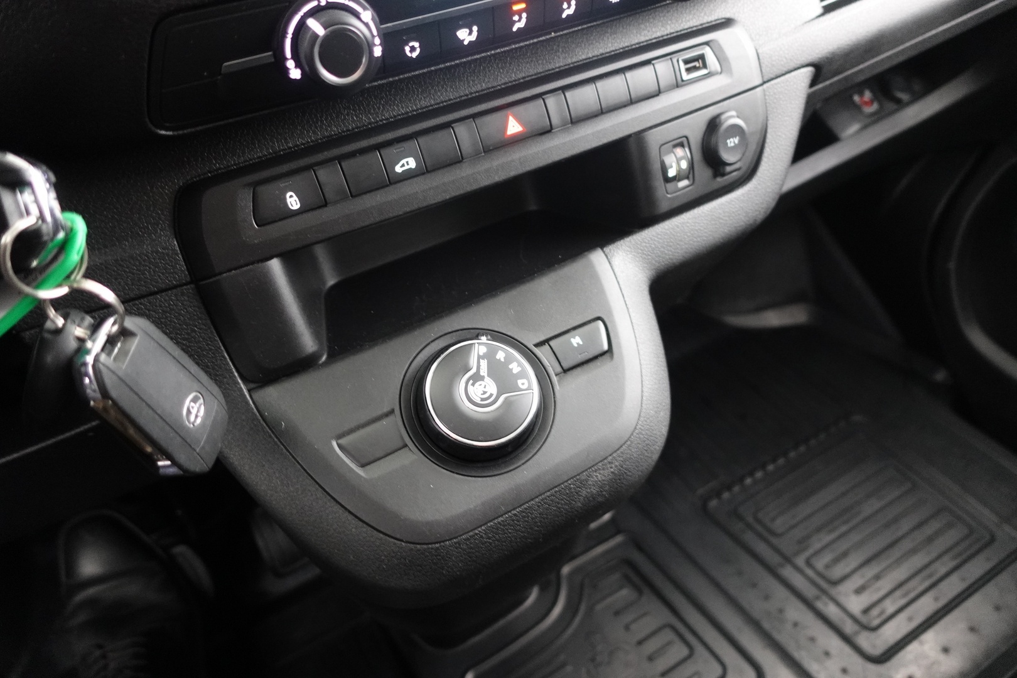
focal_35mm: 24
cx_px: 508
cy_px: 339
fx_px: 678
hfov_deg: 73.7
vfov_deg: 53.1
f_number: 1.8
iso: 1600
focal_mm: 9.4
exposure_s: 1/8
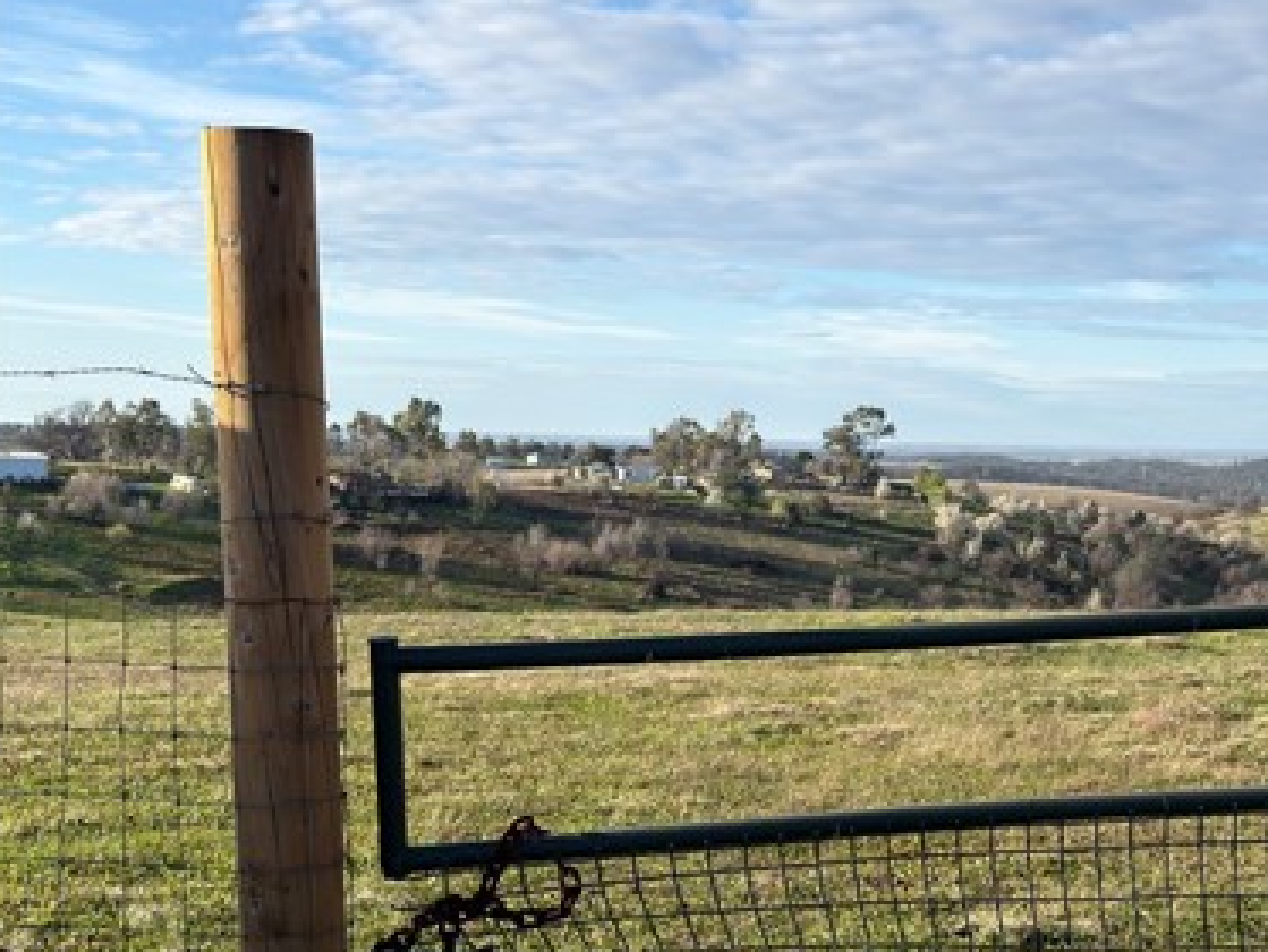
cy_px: 592
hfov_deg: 31.1
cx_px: 1078
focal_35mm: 60
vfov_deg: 24.4
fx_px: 2199
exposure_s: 1/3058
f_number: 1.78
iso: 64
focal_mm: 6.76
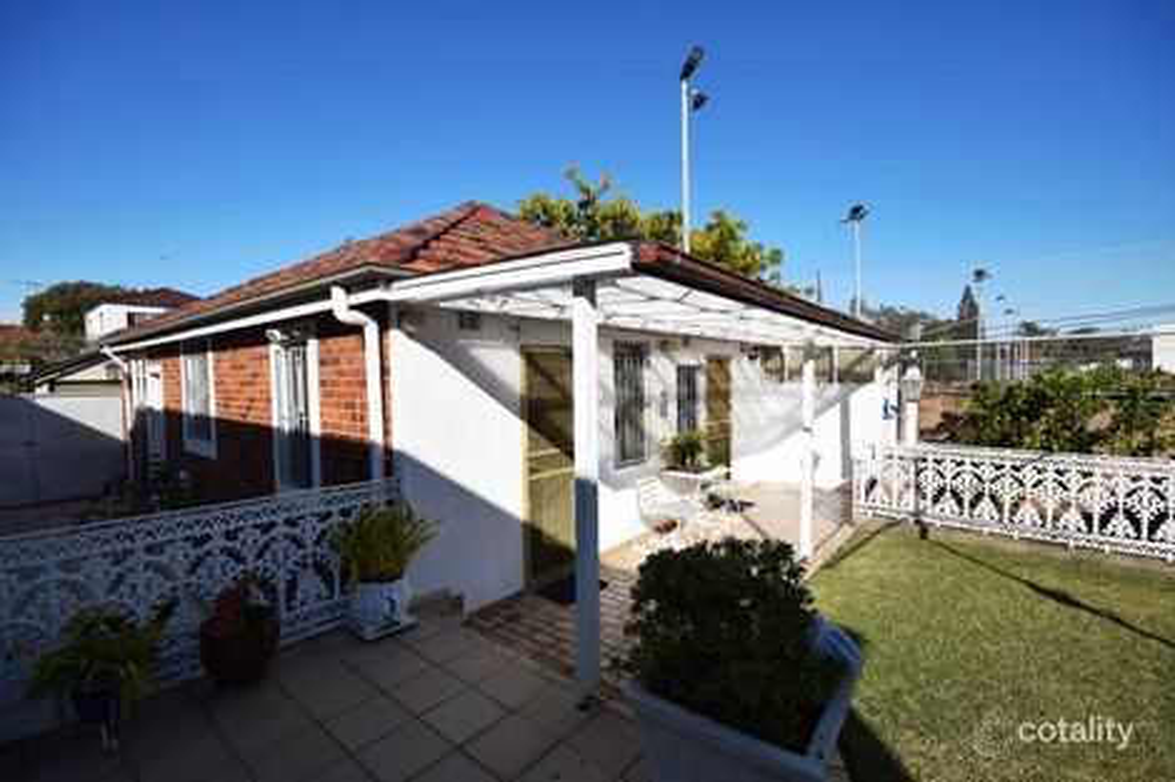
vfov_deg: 77.3
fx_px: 489
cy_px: 391
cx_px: 588
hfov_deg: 100.4
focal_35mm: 15
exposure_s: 1/400
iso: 200
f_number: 10
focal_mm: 10
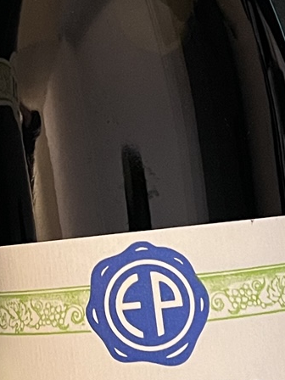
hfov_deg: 12.6
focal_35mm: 116
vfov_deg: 17.0
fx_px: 1273
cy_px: 155
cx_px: 6
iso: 640
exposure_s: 1/40
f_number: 1.5
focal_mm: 5.7
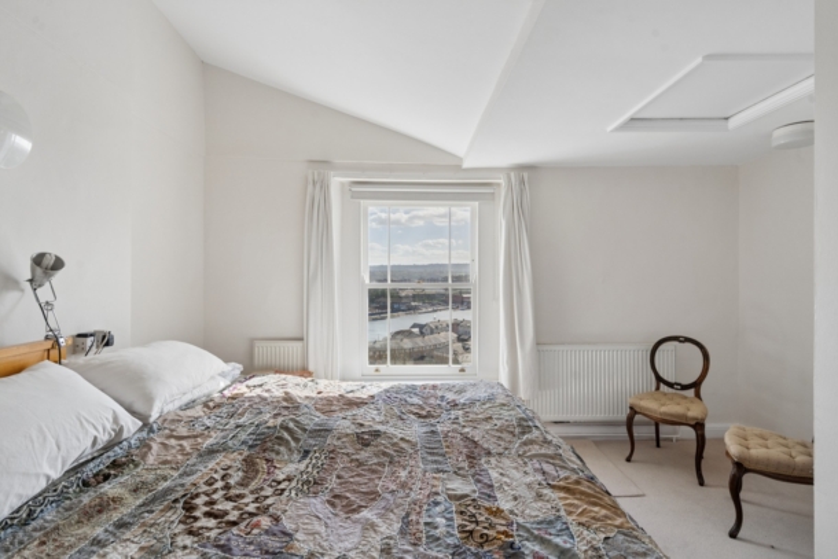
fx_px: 396
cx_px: 419
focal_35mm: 17
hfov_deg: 93.3
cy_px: 280
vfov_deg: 70.5
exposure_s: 1/200
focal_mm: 17
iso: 125
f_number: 8
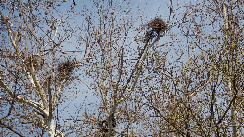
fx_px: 757
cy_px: 66
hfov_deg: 18.3
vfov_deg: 10.4
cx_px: 122
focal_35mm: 117
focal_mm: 19.1
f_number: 4.7
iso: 80
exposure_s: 1/500
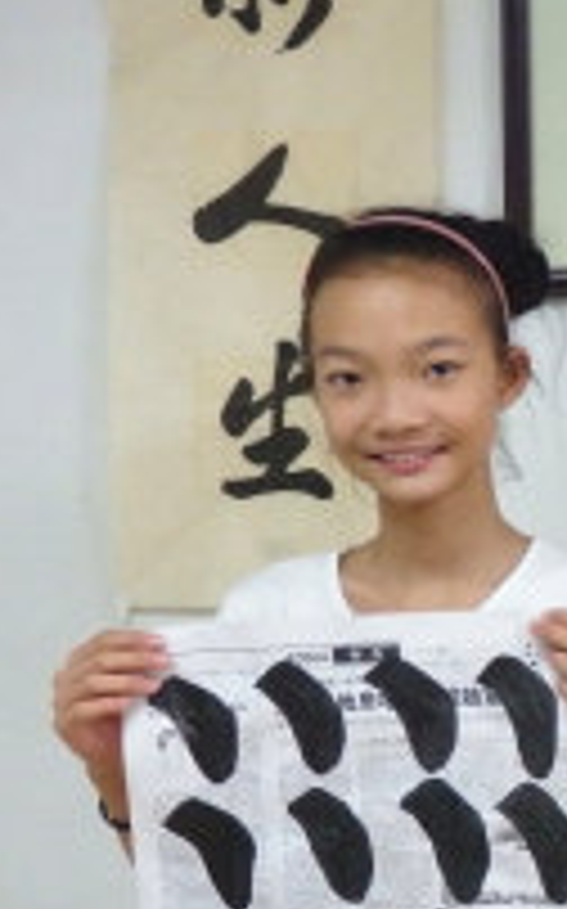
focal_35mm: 103
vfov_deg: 20.2
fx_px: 2550
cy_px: 596
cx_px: 958
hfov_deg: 11.9
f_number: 3.7
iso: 800
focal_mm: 7.3
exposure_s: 1/60
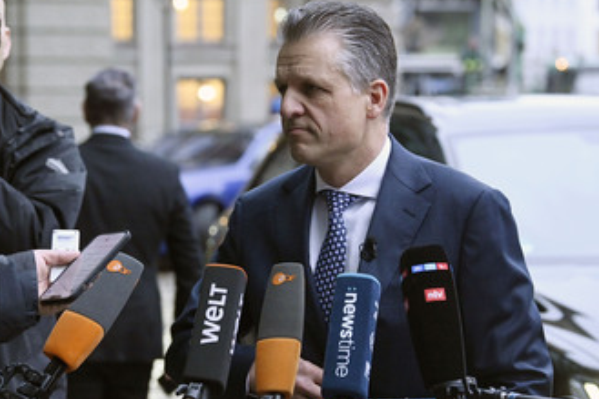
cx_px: 310
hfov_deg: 16.3
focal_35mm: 126
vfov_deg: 10.9
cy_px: 217
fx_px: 2095
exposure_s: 1/320
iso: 5000
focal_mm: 92
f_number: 4.5
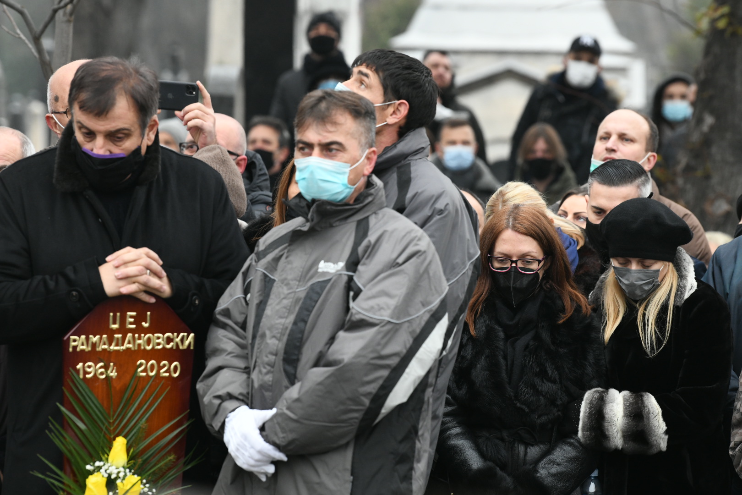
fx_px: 4122
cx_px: 371
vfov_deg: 6.9
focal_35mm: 200
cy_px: 248
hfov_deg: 10.3
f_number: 5.6
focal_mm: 200
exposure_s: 1/200
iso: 2000
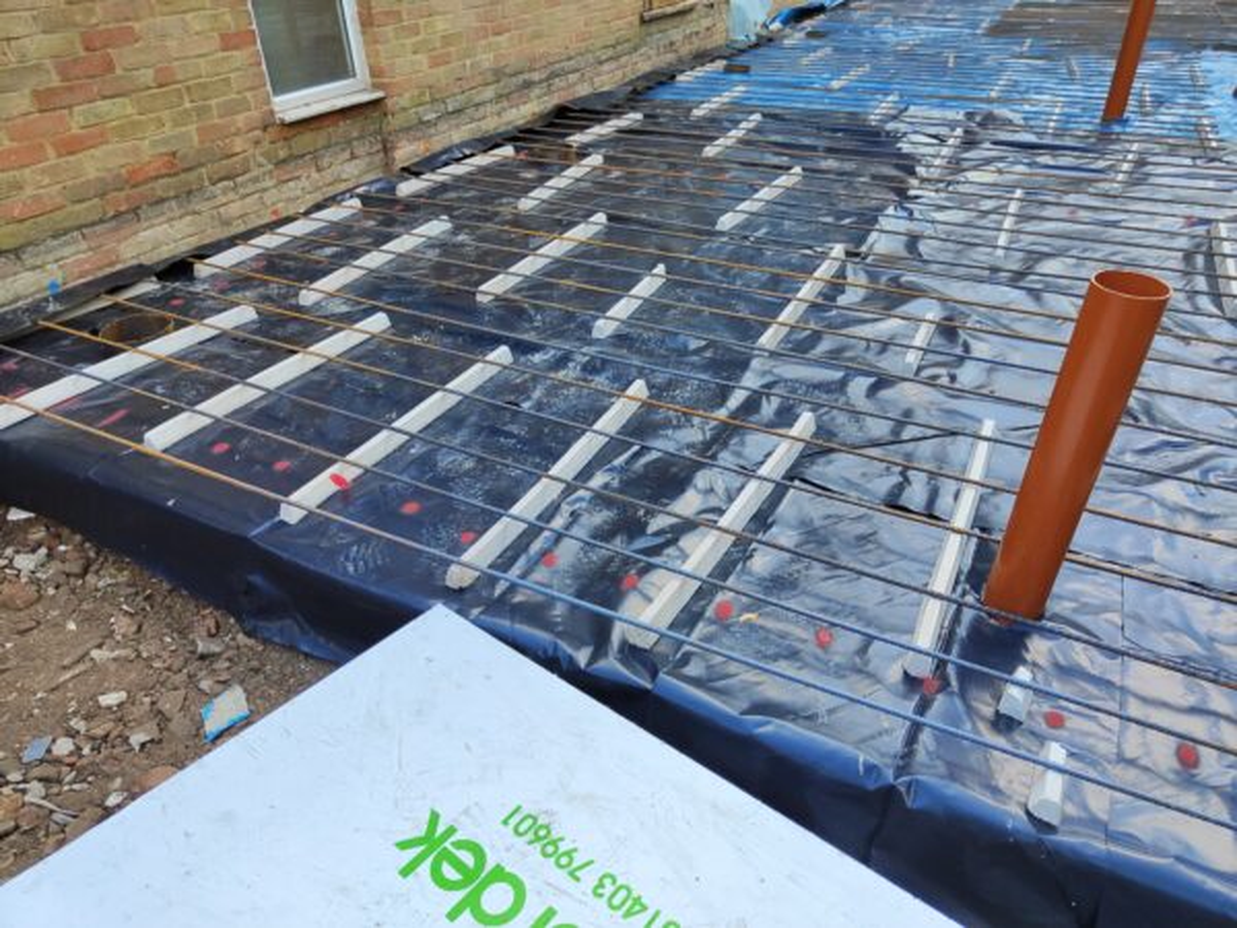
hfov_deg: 73.9
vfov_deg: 58.9
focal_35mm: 23
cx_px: 618
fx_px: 822
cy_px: 464
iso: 50
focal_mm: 5.59
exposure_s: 1/157
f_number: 1.88
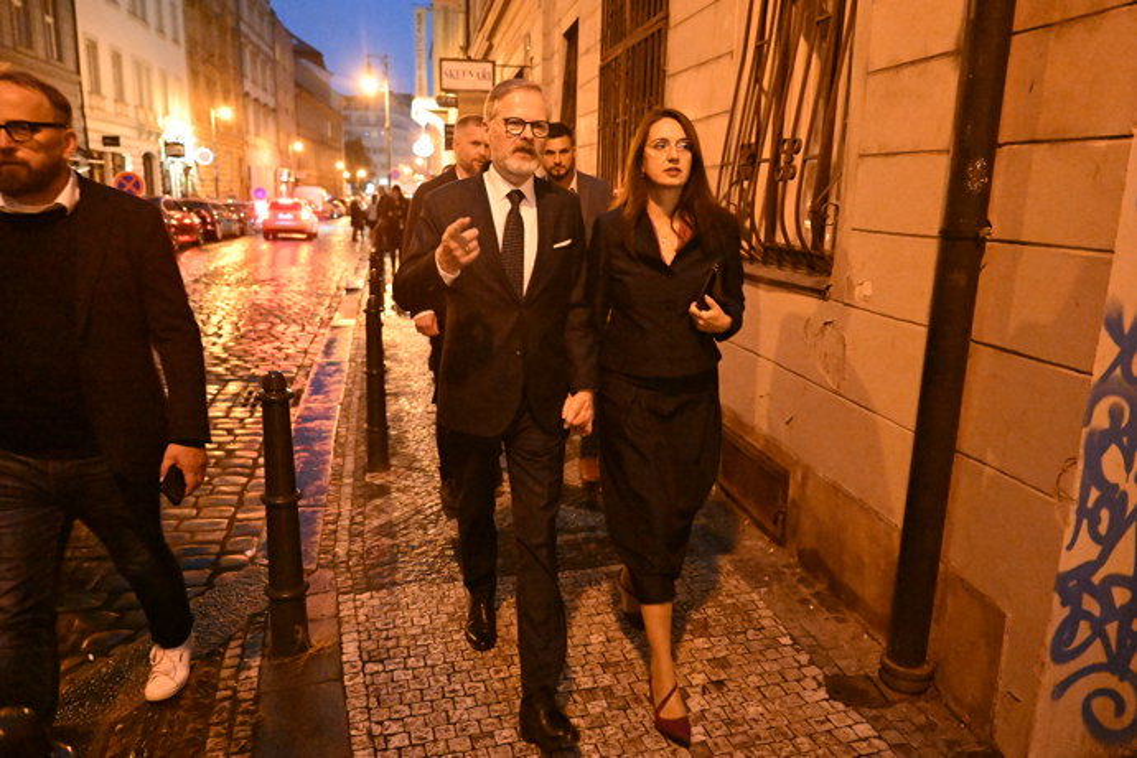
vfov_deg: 47.9
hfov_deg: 67.4
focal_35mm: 27
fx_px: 853
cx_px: 568
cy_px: 379
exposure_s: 1/125
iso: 32000
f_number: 2.8
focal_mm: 27
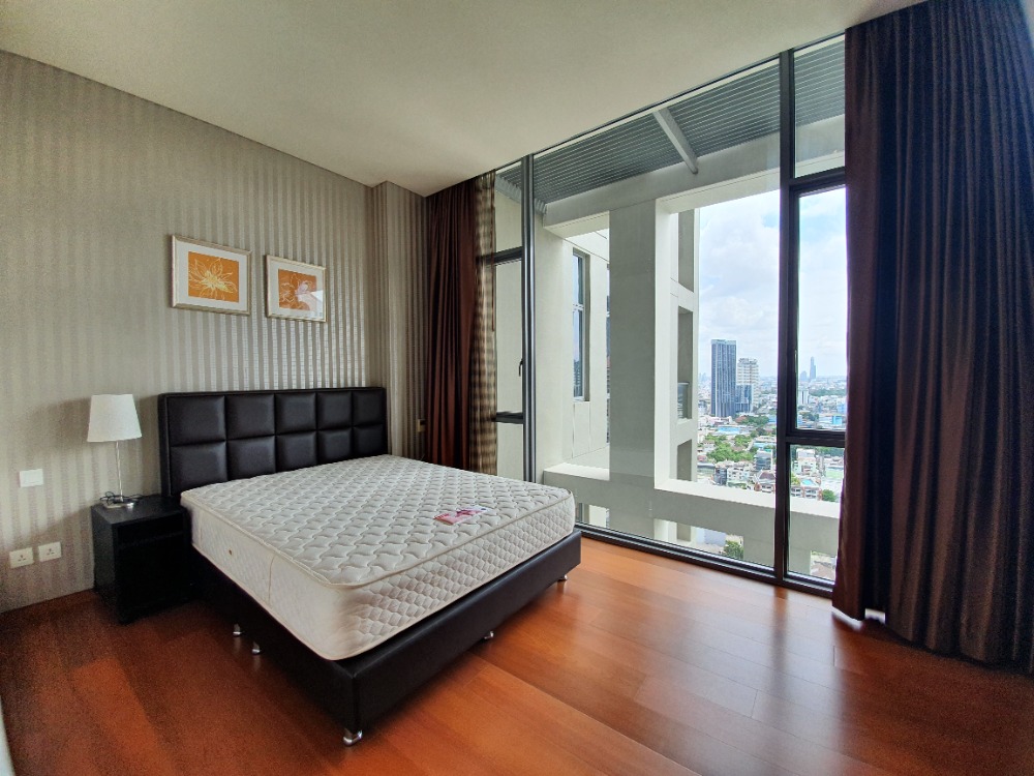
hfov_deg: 106.2
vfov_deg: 89.9
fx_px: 388
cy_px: 388
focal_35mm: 13
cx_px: 517
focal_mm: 1.8
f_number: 2.2
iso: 50
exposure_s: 1/180
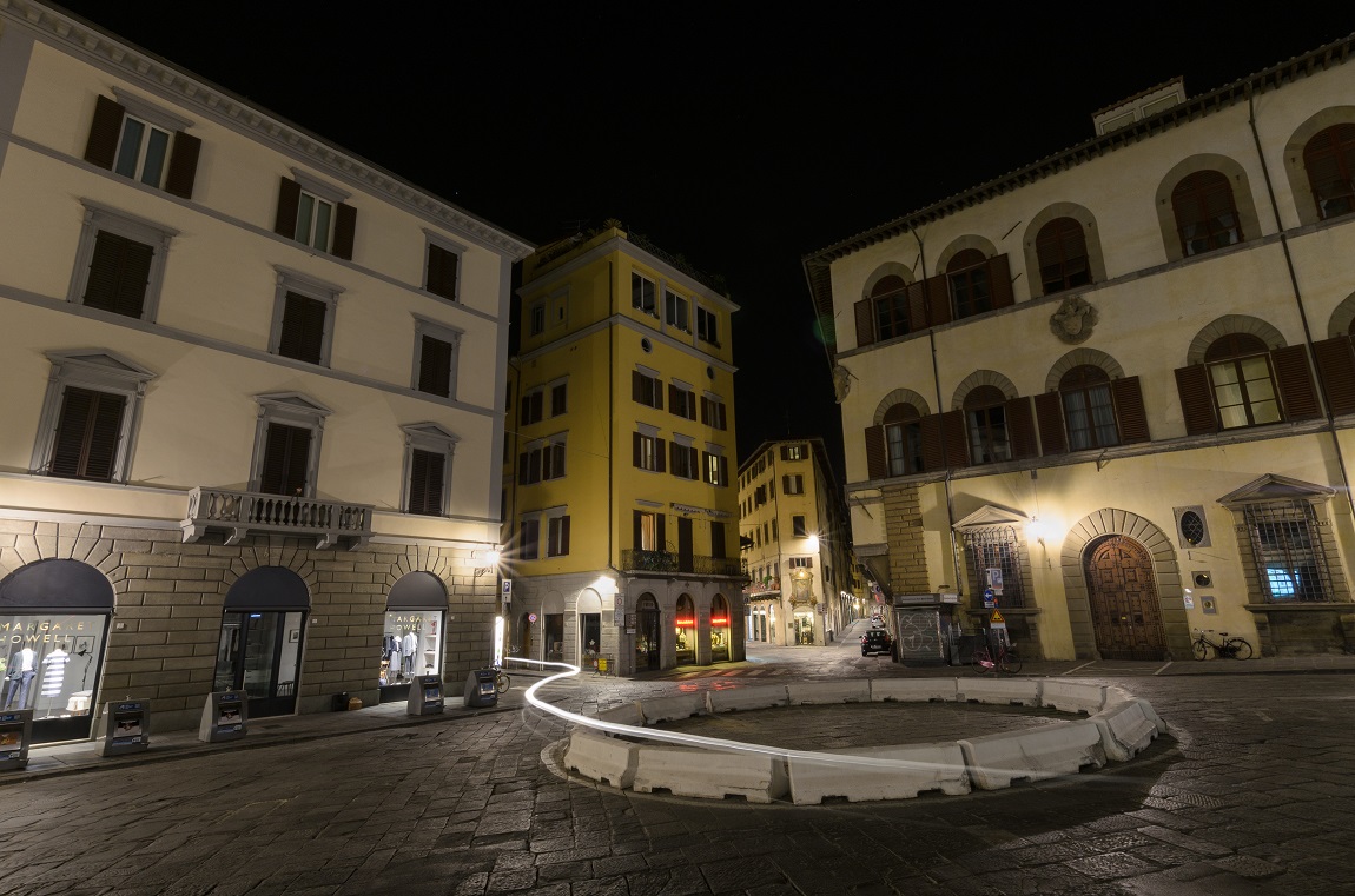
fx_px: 676
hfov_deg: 90.1
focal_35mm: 18
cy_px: 448
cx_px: 678
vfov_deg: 67.1
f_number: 11
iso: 100
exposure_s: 10
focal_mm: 12
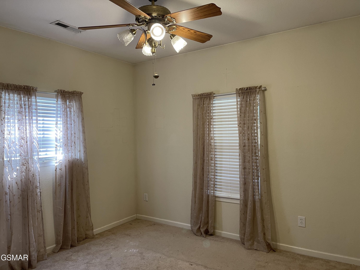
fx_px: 260
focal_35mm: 25
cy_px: 135
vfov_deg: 54.9
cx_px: 180
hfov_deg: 69.4
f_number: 1.6
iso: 125
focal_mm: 5.1
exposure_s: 1/60
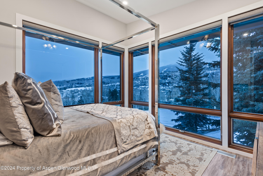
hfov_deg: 93.3
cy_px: 88
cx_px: 132
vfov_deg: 70.5
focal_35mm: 17
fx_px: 124
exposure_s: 1
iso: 100
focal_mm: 17
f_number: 7.1
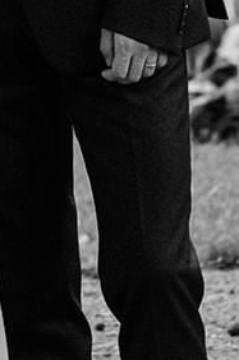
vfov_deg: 4.2
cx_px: -123
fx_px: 4827
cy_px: -291
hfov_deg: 2.8
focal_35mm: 483
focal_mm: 85
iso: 400
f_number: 3.5
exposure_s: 1/640
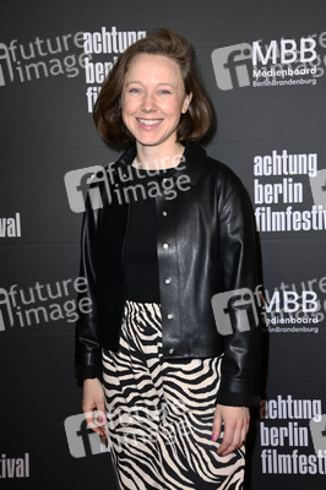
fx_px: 844
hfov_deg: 21.9
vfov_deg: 32.4
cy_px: 245
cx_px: 163
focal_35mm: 62
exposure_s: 1/250
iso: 1250
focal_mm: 62
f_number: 5.6
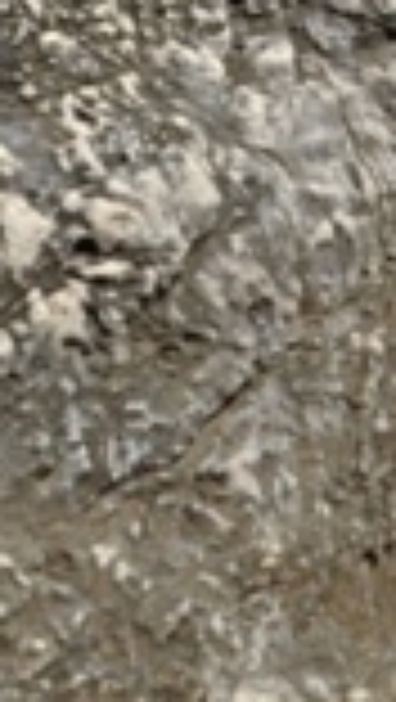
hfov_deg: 7.0
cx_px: 1404
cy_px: -398
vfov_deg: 13.8
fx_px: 2701
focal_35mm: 145
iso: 640
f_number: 10
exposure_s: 1/400
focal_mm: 18
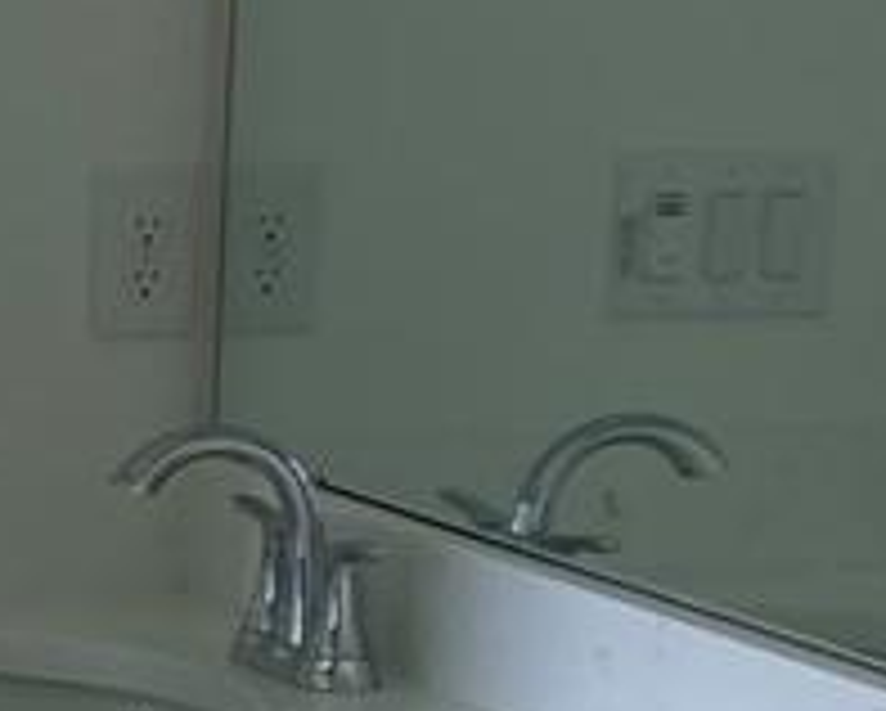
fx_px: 5407
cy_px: 702
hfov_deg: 8.6
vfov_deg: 7.5
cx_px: -1178
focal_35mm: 206
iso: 32
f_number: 1.6
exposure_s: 1/128
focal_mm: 4.2
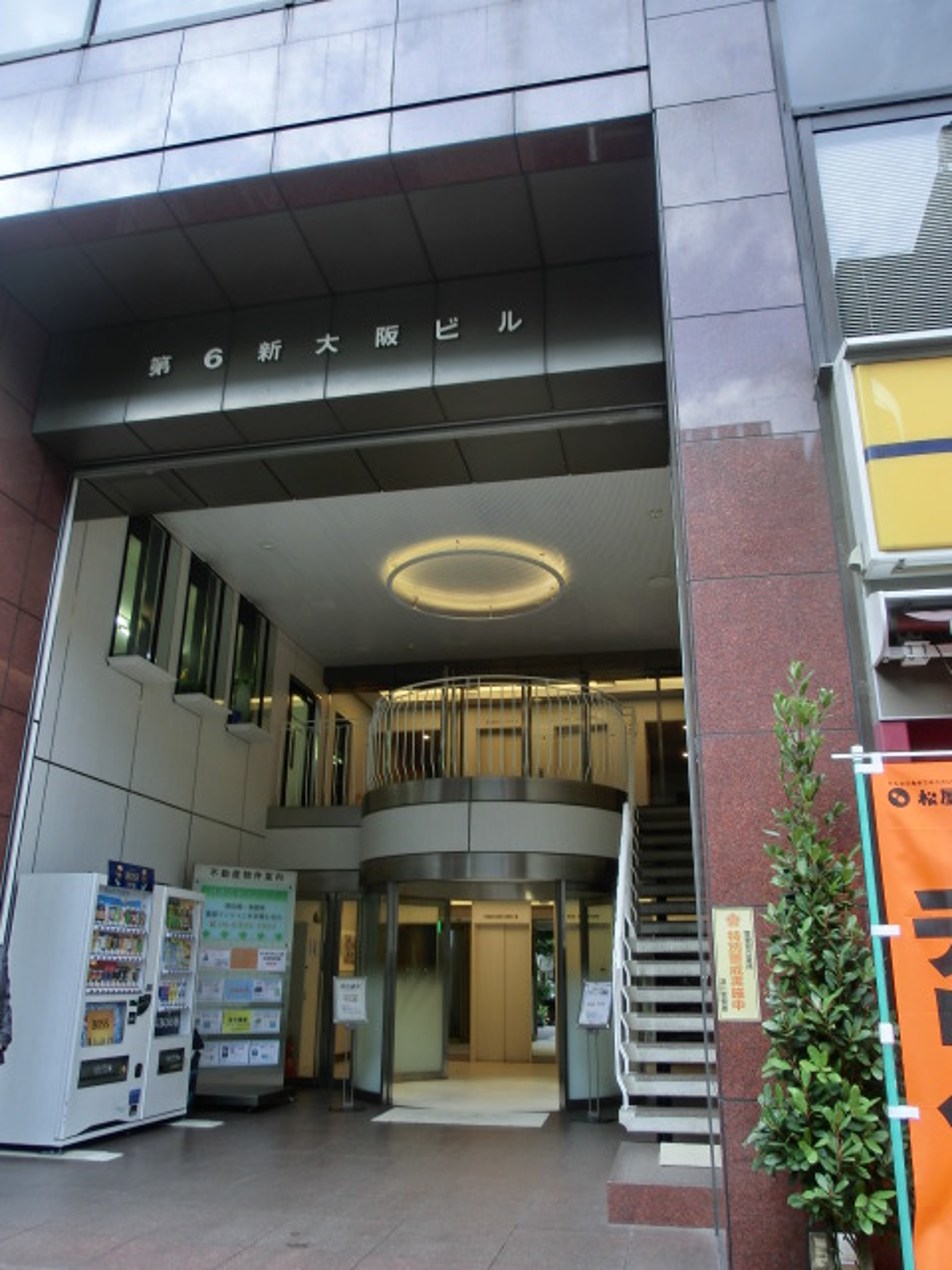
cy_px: 635
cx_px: 476
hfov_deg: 56.8
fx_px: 880
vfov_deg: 71.6
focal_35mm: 24
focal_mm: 4.24
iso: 100
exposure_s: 1/30
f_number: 3
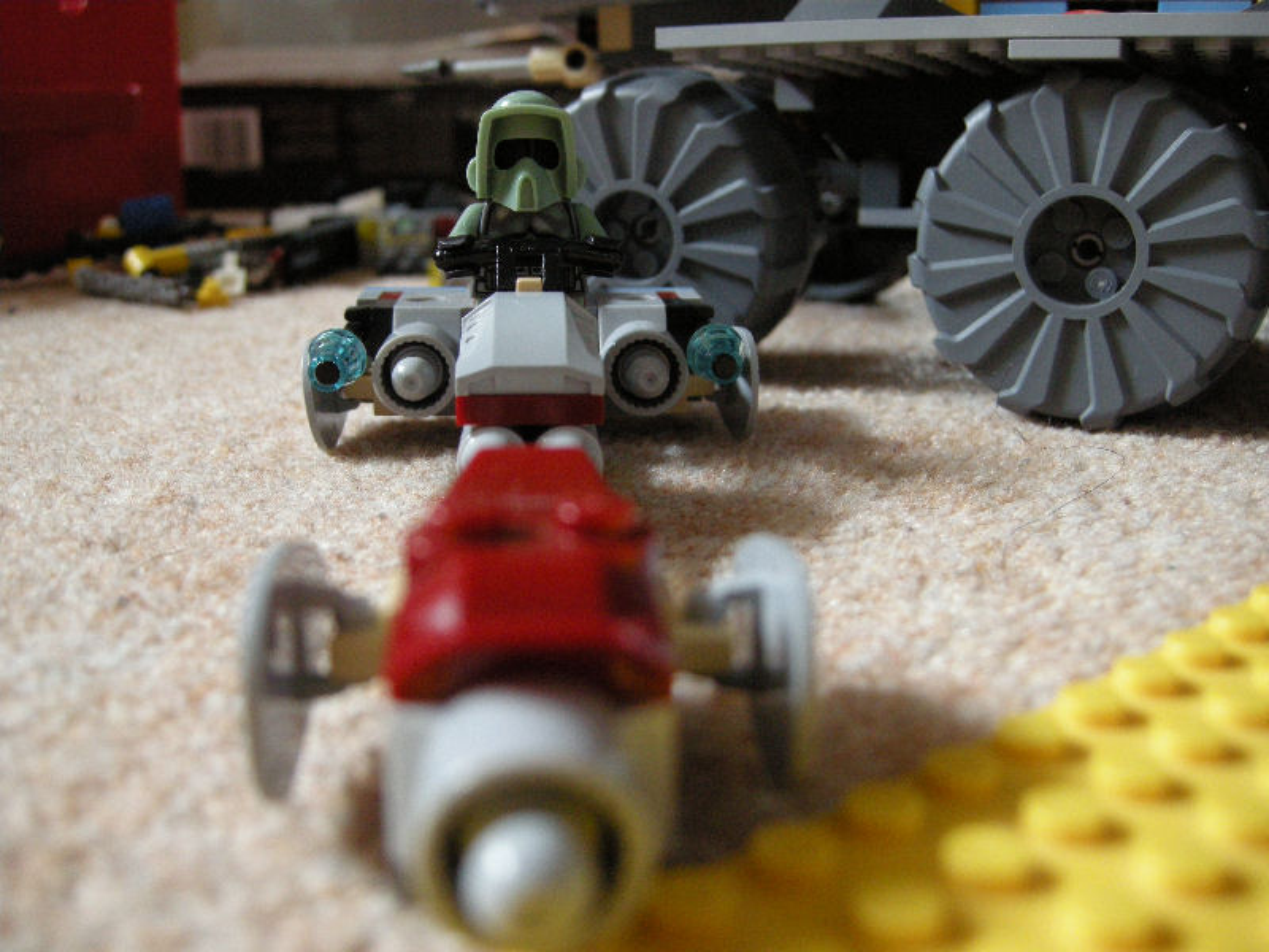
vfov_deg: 40.7
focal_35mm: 35
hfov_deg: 52.6
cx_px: 634
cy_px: 476
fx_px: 1283
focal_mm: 7.5
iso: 400
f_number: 2.7
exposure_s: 1/32.4
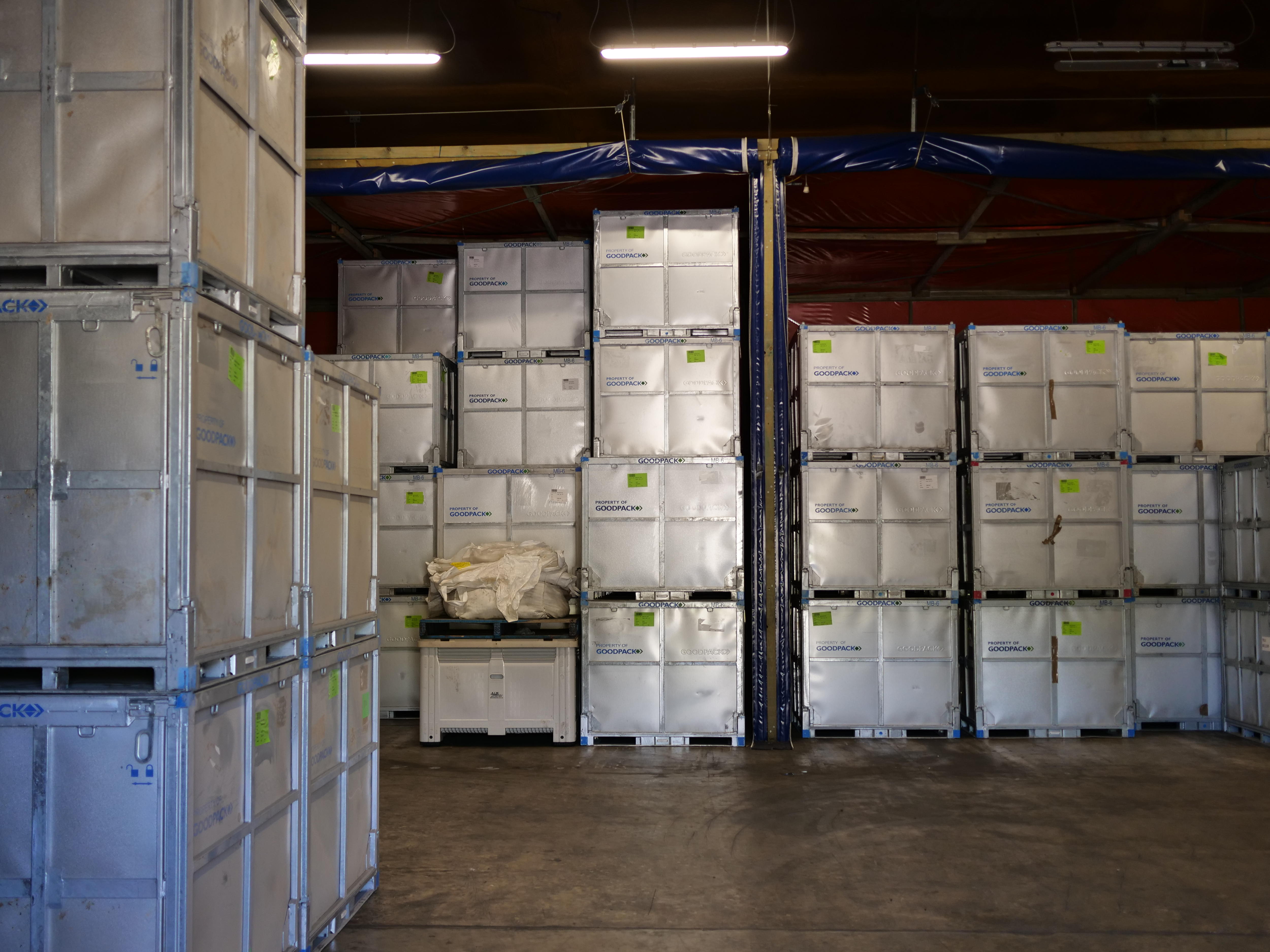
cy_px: 476
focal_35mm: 40
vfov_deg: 36.0
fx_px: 1468
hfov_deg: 46.8
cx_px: 635
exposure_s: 1/100
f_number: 1.7
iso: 200
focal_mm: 20
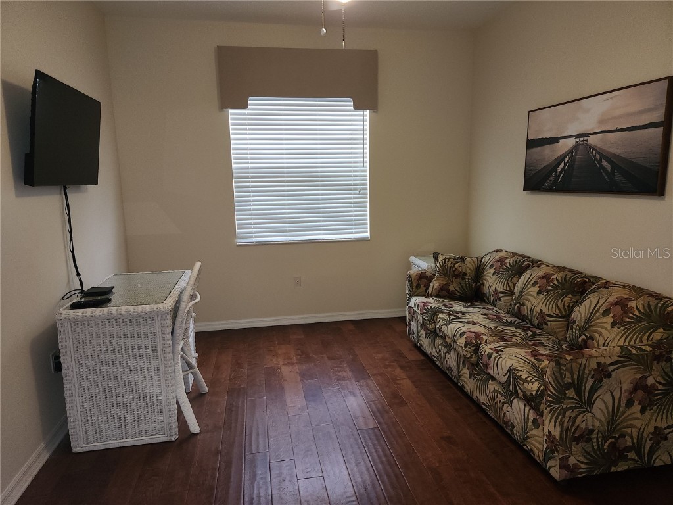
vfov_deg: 58.9
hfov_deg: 73.9
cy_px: 252
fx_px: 447
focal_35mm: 23
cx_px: 336
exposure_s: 1/24
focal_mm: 5.4
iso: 100
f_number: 1.8
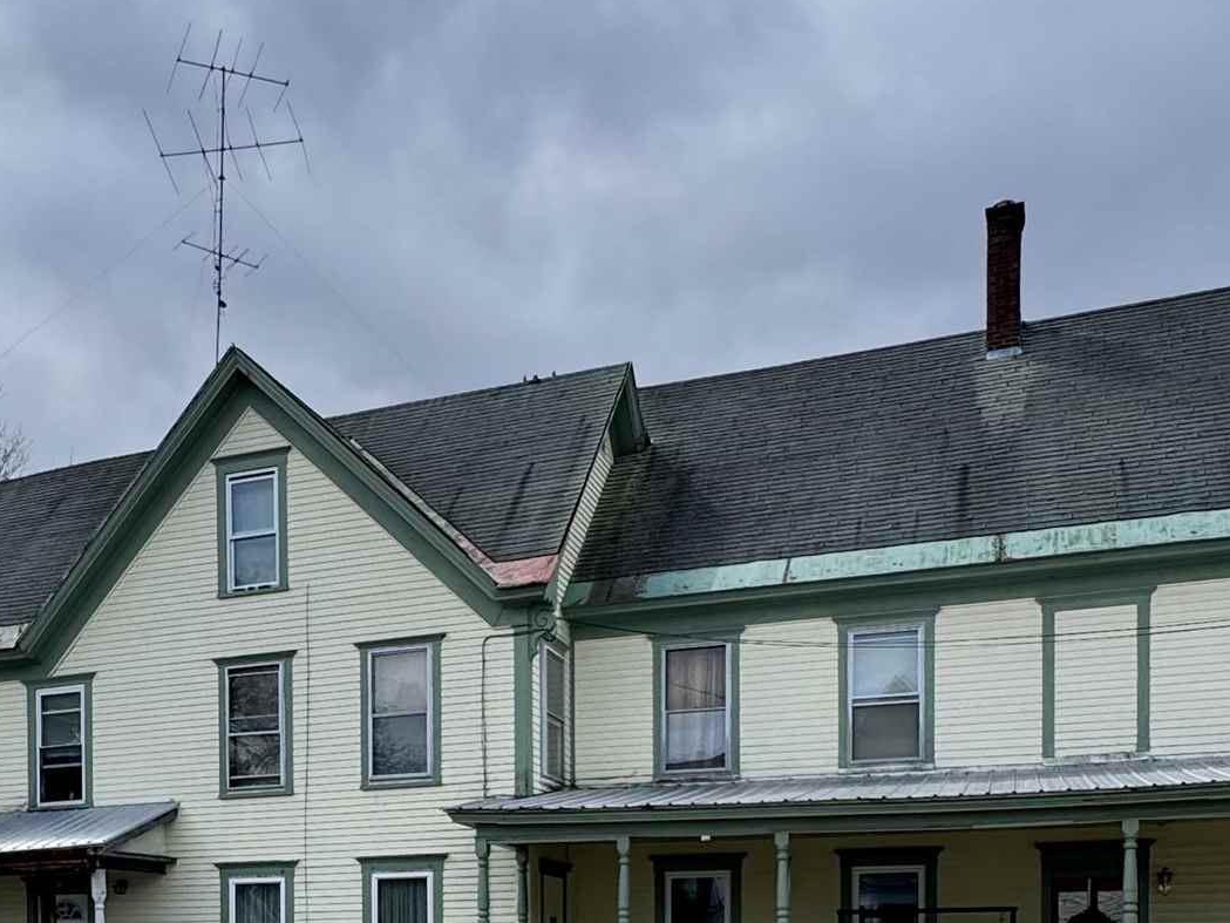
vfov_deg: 31.7
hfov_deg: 44.8
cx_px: 369
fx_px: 1457
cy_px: 980
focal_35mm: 41
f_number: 2.2
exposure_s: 1/1160
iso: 40
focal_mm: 2.22
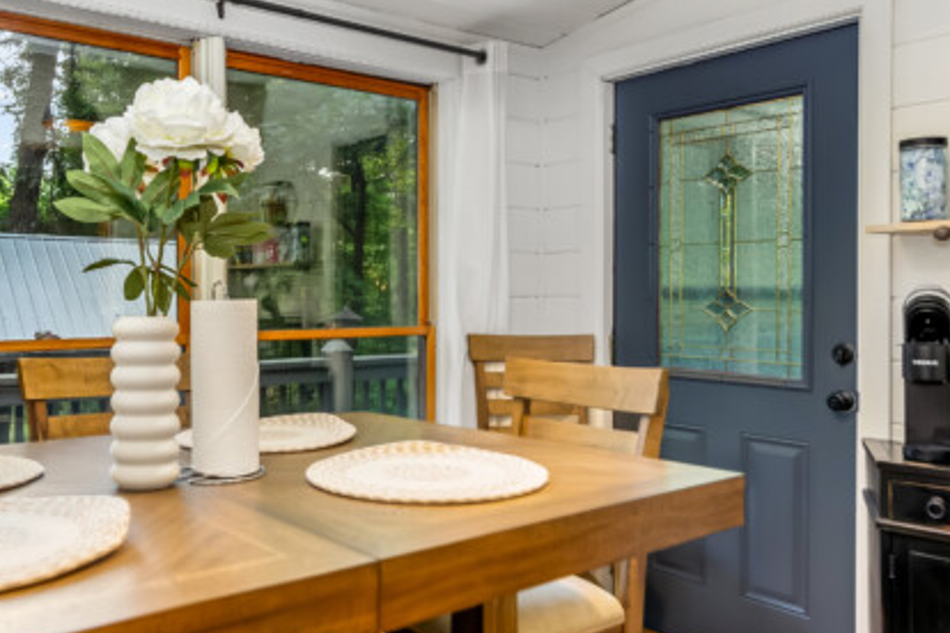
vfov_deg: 43.7
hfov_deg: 61.6
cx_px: 386
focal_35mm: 30
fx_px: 789
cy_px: 282
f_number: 2.8
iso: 450
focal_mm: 11
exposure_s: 1/60
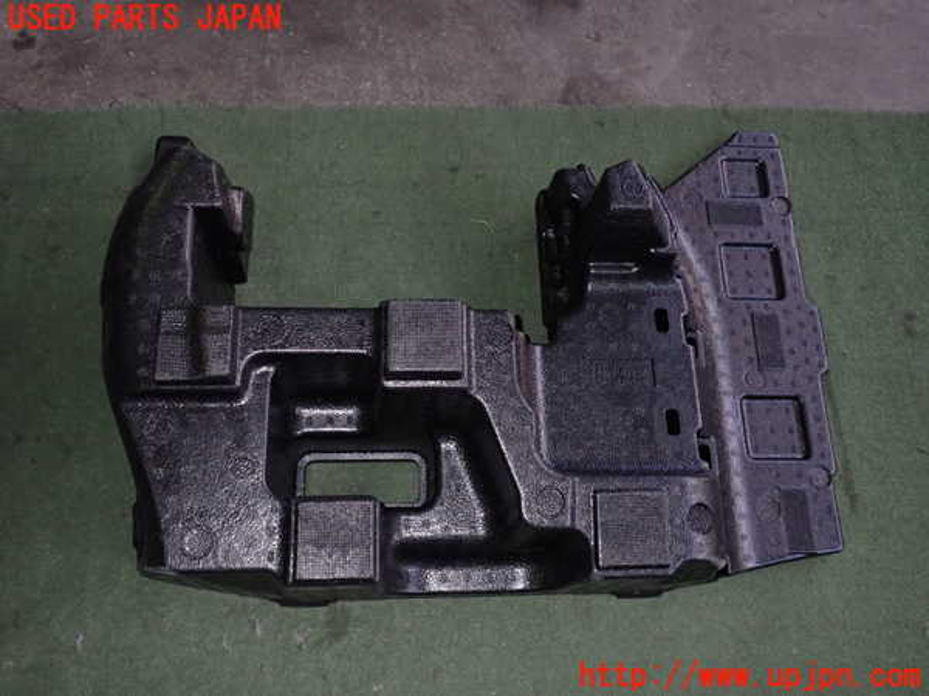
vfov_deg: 46.8
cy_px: 348
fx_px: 805
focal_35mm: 30
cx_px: 464
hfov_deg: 60.0
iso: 250
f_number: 6.3
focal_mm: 5.4
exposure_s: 1/30
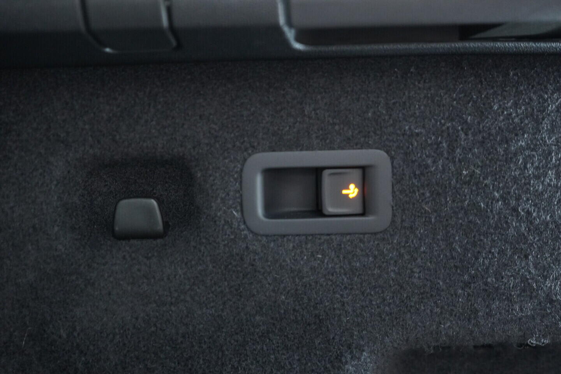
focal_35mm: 36
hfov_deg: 53.1
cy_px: 187
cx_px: 280
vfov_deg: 36.9
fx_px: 561
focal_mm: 24
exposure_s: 1/40
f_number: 2.8
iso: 2500
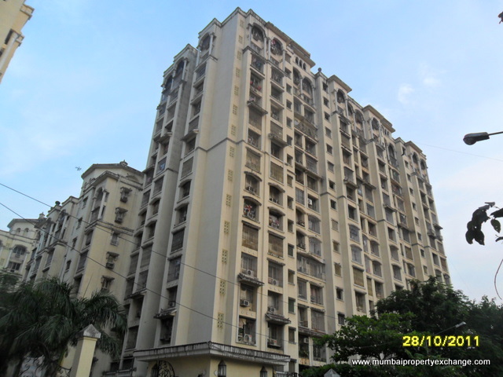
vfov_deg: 51.4
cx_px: 252
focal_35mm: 27
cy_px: 188
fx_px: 392
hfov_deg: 65.3
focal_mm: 4.9
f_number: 3.5
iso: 100
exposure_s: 1/125
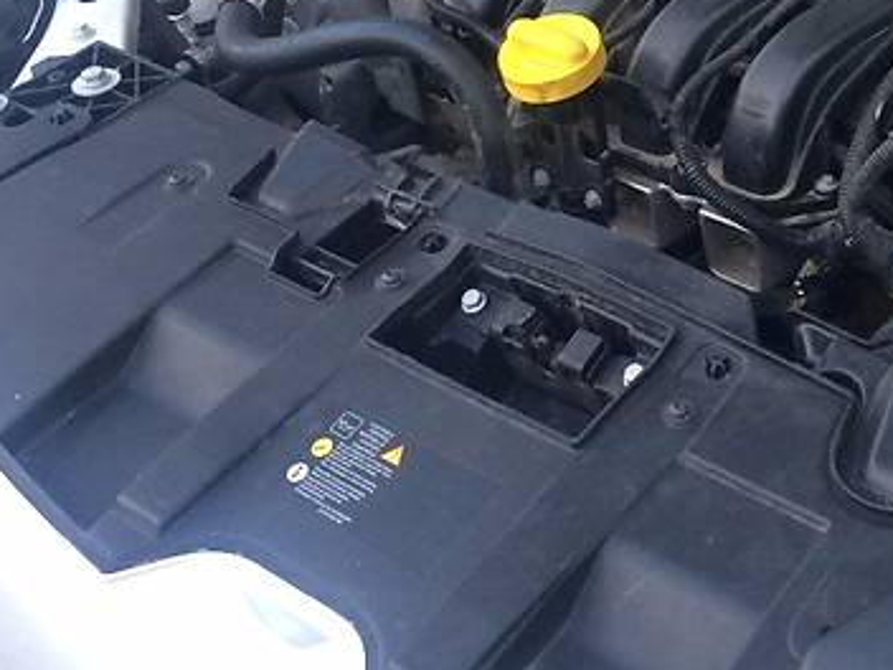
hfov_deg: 28.0
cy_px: 33
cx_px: 847
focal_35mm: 66
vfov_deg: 21.6
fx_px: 1703
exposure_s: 1/33
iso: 160
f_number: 2.2
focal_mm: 4.2
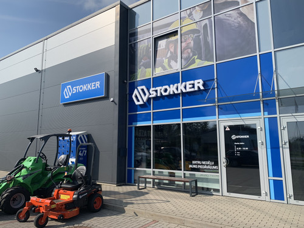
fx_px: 228
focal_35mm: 26
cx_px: 152
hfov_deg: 67.3
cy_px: 114
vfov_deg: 53.1
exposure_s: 1/2545
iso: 25
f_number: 1.8
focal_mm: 4.25
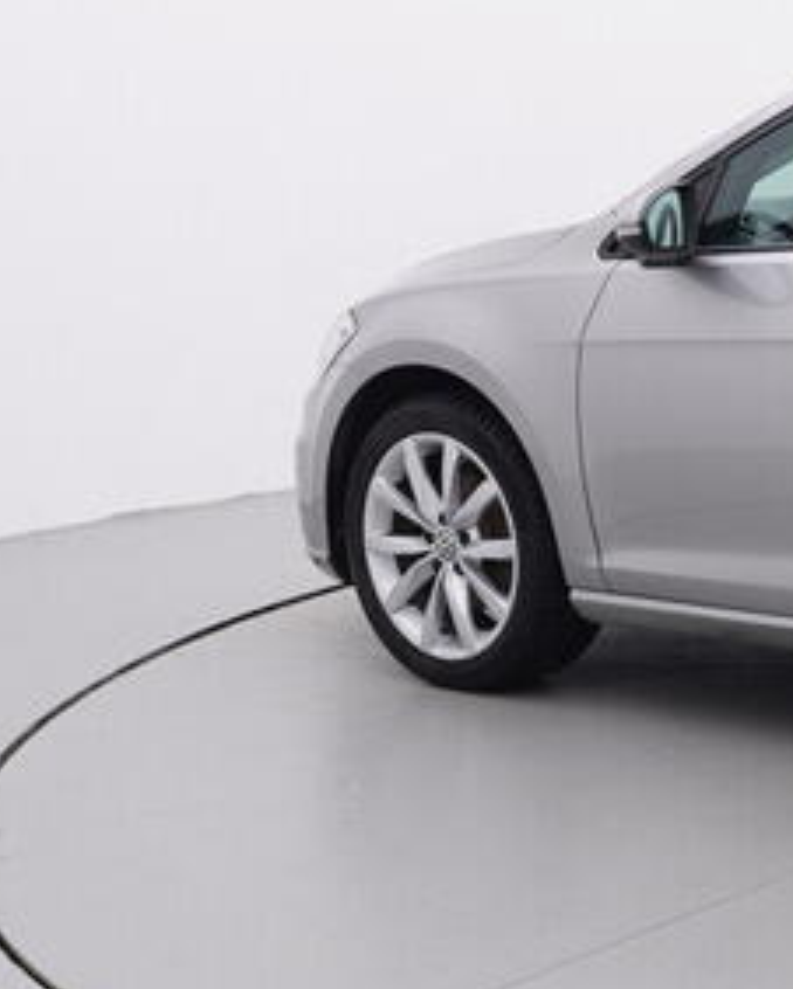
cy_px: 456
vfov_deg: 24.8
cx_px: 1235
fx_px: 2248
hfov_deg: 17.7
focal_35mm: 77
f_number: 5
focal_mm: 15
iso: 200
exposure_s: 1/80
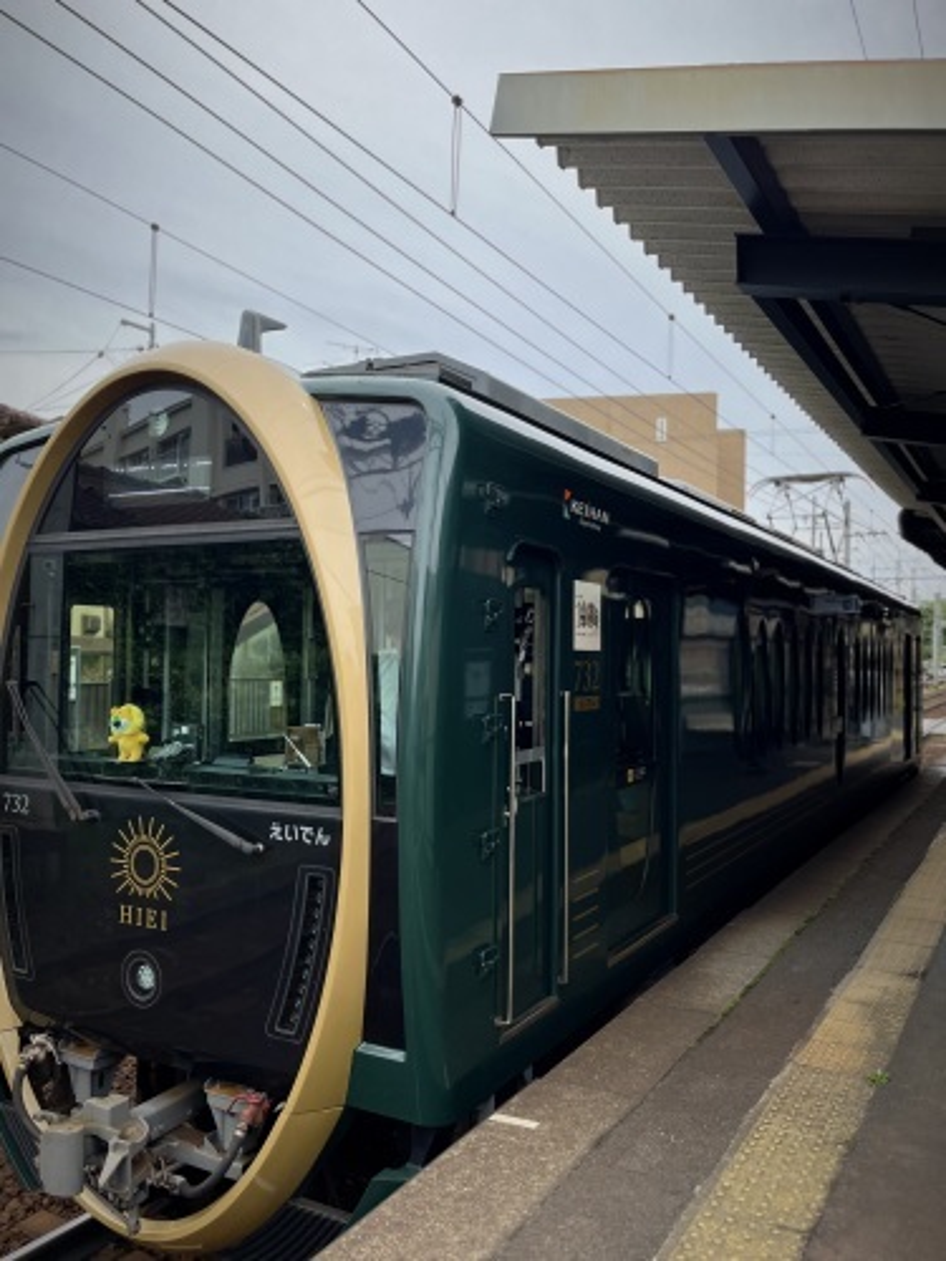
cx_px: 473
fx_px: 947
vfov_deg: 67.3
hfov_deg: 53.1
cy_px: 630
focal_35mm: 26
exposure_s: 1/2137
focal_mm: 5.1
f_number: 1.6
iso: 50
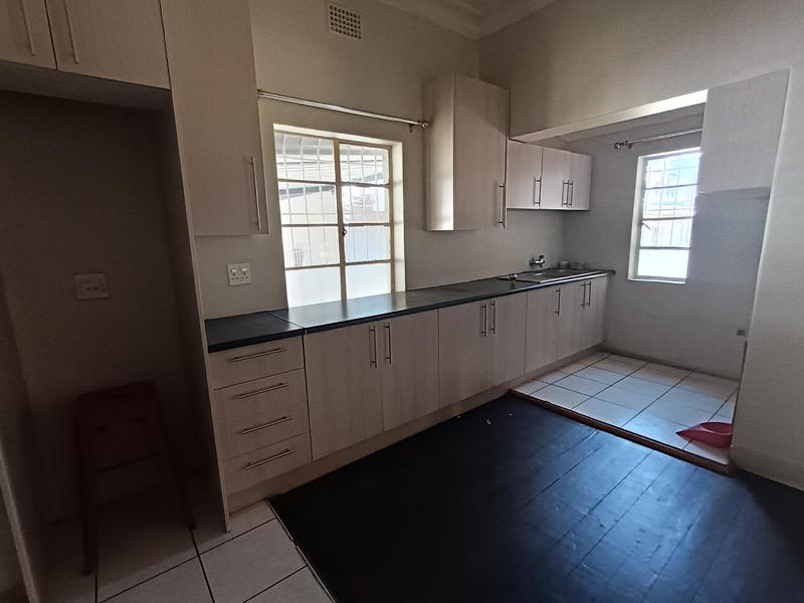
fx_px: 395
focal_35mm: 17
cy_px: 302
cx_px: 402
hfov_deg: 91.0
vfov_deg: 74.7
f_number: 2.2
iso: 702
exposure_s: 1/50
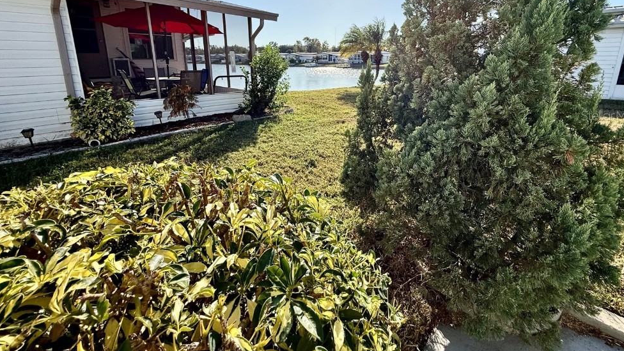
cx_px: 314
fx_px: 265
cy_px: 115
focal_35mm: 16
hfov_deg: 99.4
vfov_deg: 65.2
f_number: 2.2
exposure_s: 1/1613
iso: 64
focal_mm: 2.22
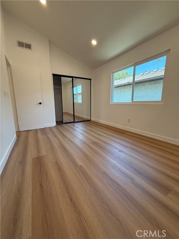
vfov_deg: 102.1
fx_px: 97
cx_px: 90
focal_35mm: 14
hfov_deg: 85.7
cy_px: 120
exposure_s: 1/120
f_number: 2.2
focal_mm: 2.22
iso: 100
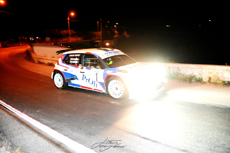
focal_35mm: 32
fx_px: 204
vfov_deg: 41.1
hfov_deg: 58.7
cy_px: 76
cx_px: 115
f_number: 2.8
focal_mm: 32
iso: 16000
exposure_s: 1/200
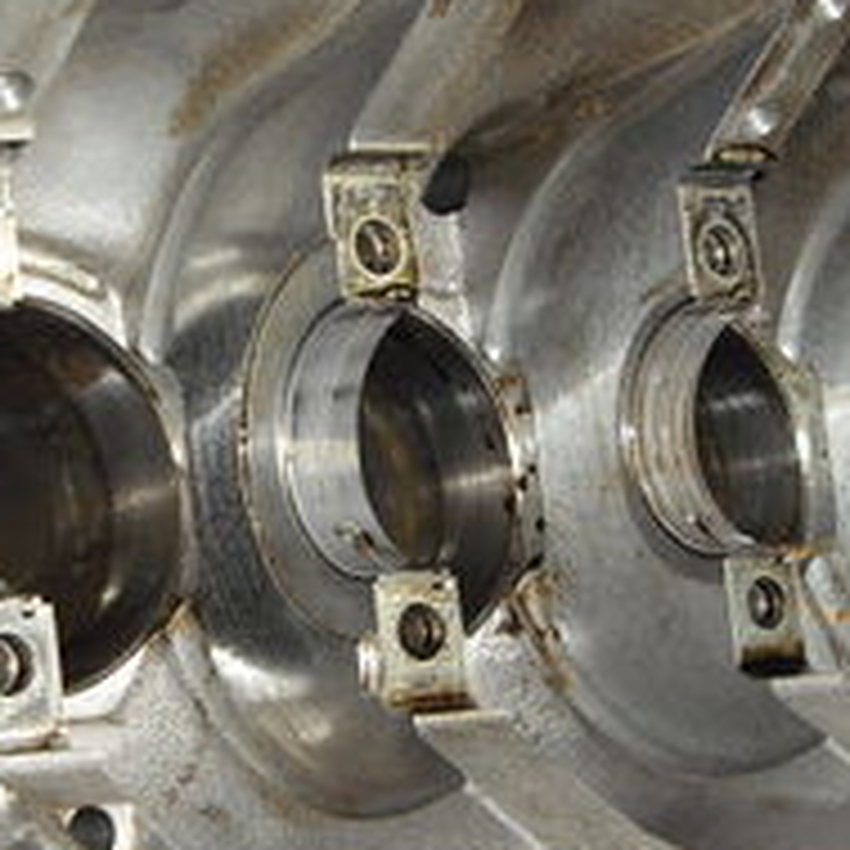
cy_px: 450
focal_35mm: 111
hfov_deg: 15.6
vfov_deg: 15.7
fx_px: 3084
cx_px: 216
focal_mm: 6.2
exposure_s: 1/60
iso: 100
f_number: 2.7
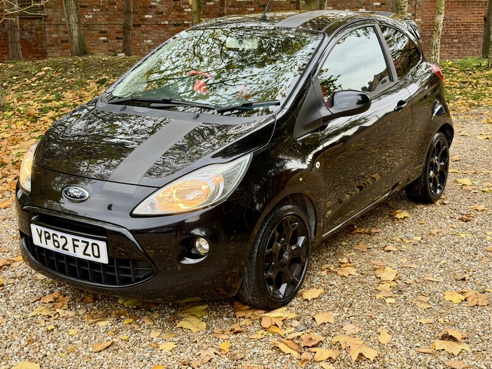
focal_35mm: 48
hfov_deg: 39.7
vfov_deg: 30.3
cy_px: 184
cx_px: 246
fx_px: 682
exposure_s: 1/221
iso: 160
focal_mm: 6.76
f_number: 1.78
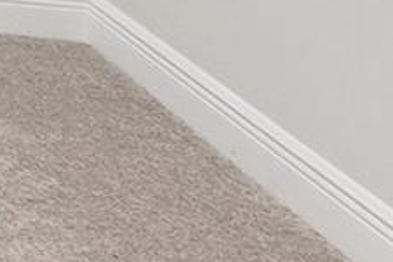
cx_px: -800
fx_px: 1081
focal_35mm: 99
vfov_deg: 11.2
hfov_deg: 11.3
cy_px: -404
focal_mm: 14
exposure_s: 1/15
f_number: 8
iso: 400
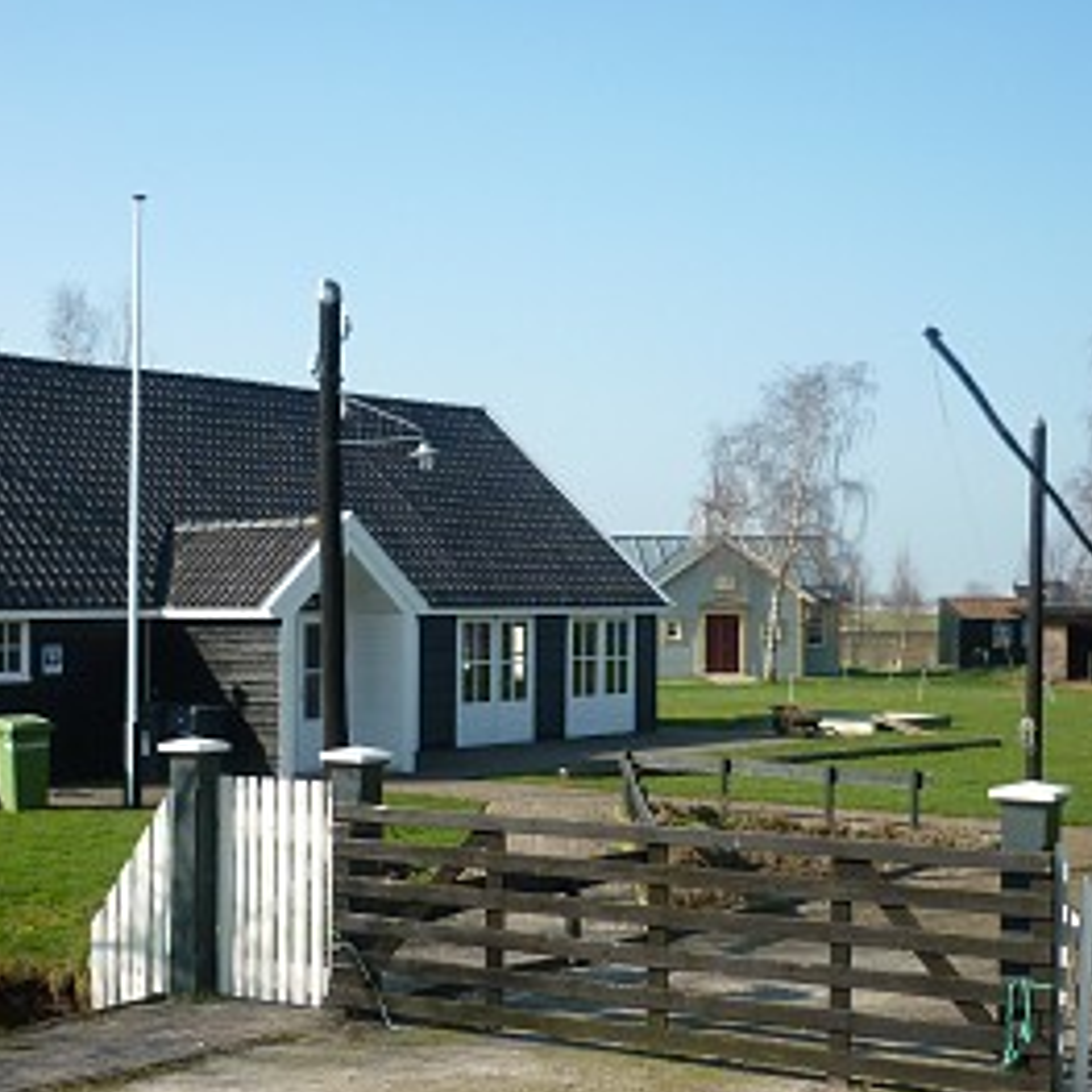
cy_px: 631
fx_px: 1785
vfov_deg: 34.0
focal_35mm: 50
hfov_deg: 34.0
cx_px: 527
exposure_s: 1/800
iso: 80
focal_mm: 5.5
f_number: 2.8
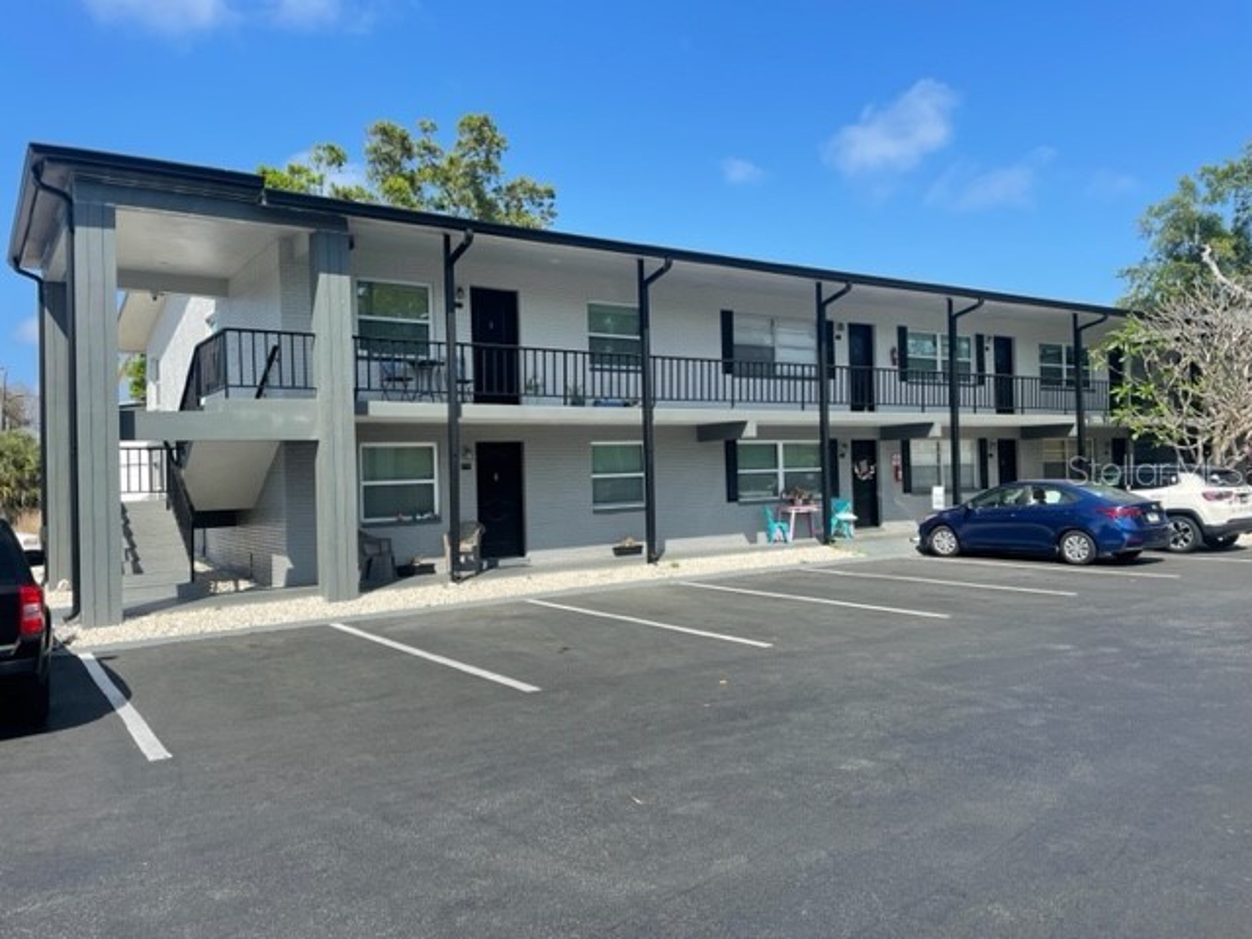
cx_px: 626
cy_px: 470
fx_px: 940
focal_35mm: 26
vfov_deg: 53.1
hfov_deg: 67.3
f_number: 1.6
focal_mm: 4.2
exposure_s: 1/2506
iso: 32
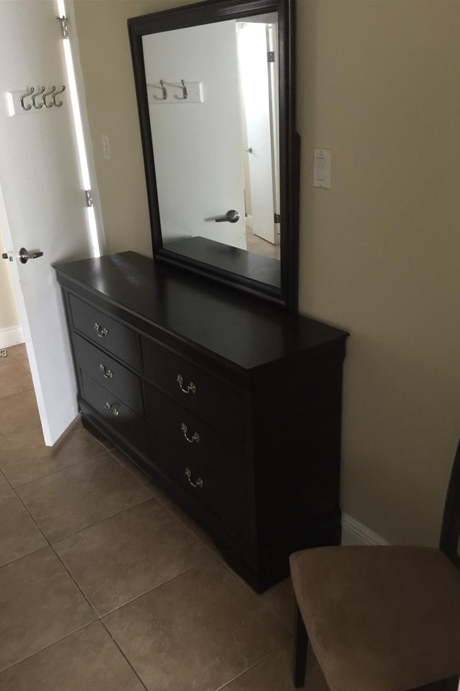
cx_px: 222
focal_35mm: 31
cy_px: 354
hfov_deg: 42.3
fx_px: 594
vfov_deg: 60.3
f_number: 2.2
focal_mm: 4.15
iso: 100
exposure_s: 1/10
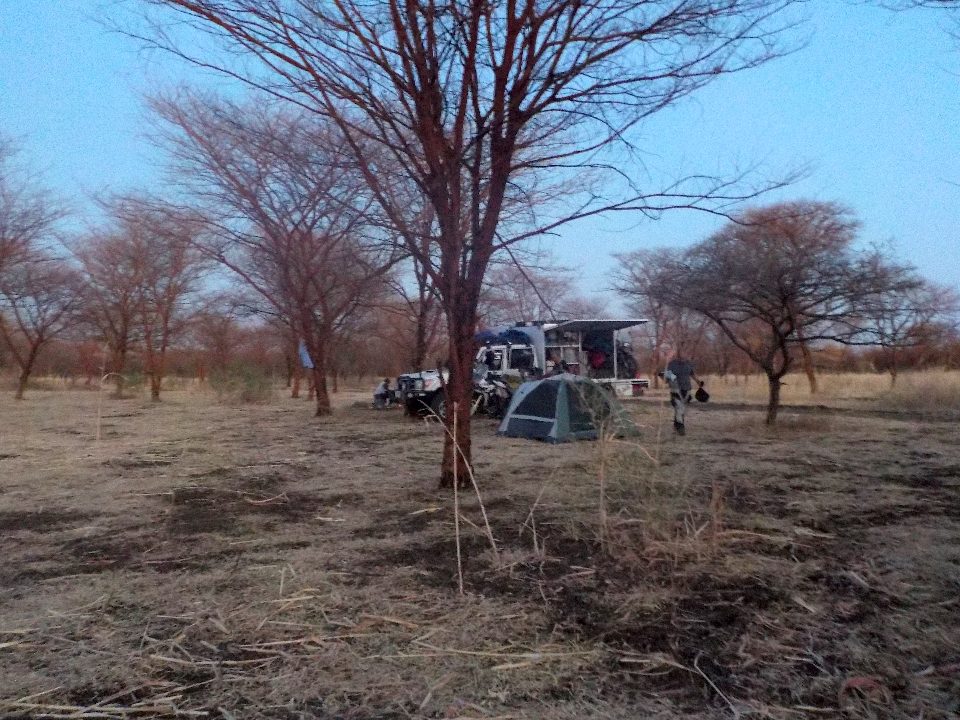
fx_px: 832
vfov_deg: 46.8
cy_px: 360
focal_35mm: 30
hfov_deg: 60.0
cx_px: 480
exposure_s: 1/8
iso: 800
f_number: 3.3
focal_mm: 4.1
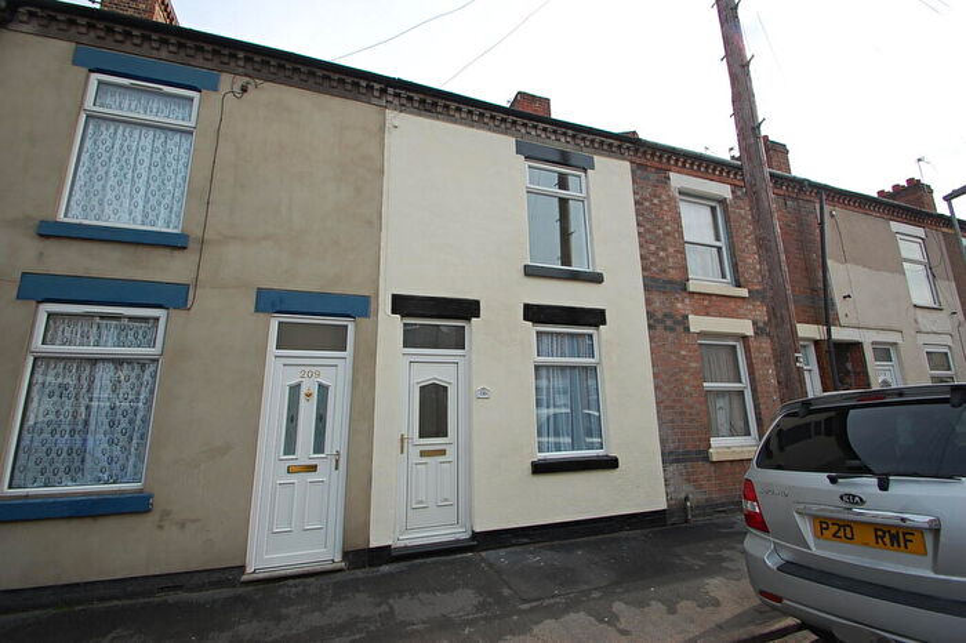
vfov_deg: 77.3
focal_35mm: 15
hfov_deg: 100.4
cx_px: 483
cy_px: 322
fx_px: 402
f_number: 8
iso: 200
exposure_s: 1/250
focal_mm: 10
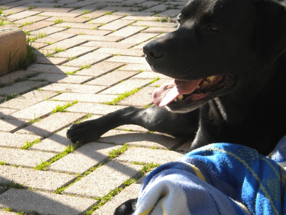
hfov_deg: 20.4
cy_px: 103
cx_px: 152
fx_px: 793
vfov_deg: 15.4
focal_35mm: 96
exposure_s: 1/189
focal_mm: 14.3
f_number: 5.1
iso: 80
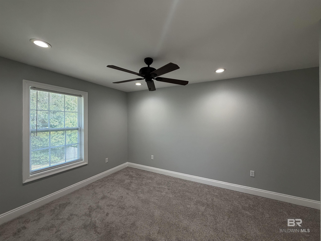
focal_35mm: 14
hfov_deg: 102.1
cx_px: 160
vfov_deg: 85.7
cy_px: 120
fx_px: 130
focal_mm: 2.22
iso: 200
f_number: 2.2
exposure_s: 1/120
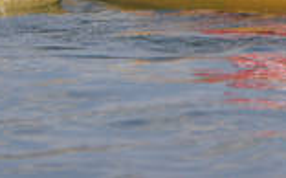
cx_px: 121
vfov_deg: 0.7
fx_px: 13698
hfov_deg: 1.2
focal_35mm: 1760
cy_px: -212
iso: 400
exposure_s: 1/4000
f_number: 8
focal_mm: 420
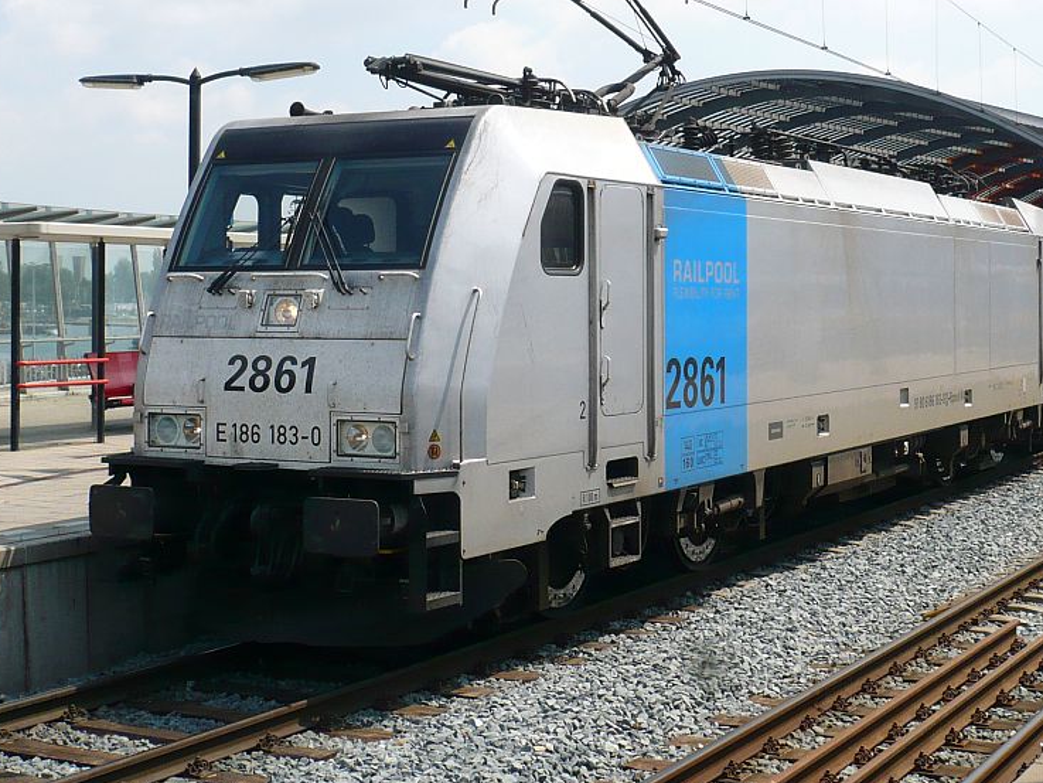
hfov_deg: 33.7
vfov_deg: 25.5
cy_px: 228
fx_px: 1718
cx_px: 624
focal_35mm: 57
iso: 100
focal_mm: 5.8
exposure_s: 1/200
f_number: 8
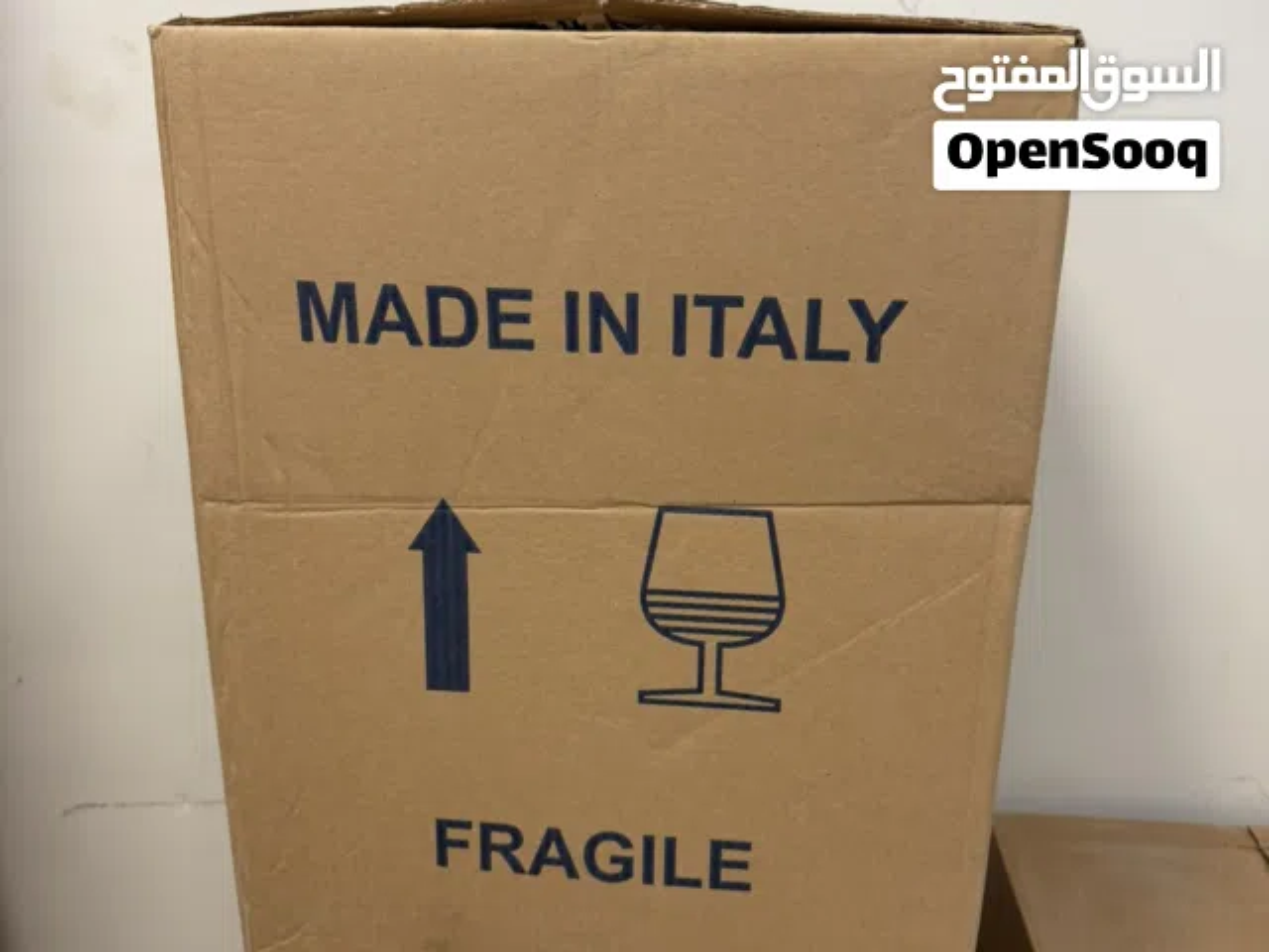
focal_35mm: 24
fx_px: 880
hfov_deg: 71.6
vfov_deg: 56.8
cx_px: 634
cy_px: 476
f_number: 1.78
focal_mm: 6.76
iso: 160
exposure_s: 1/50
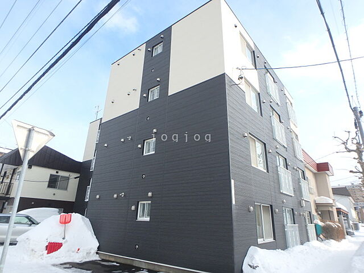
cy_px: 136
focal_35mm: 21
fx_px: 221
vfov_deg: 63.4
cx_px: 182
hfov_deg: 79.0
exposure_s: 1/640
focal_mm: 3.7
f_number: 3.5
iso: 125
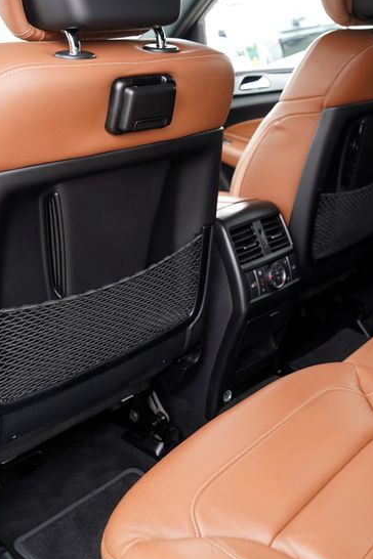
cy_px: 232
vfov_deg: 43.4
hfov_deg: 29.2
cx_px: 301
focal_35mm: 45
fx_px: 699
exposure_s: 1/60
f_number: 4
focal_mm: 24
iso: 200
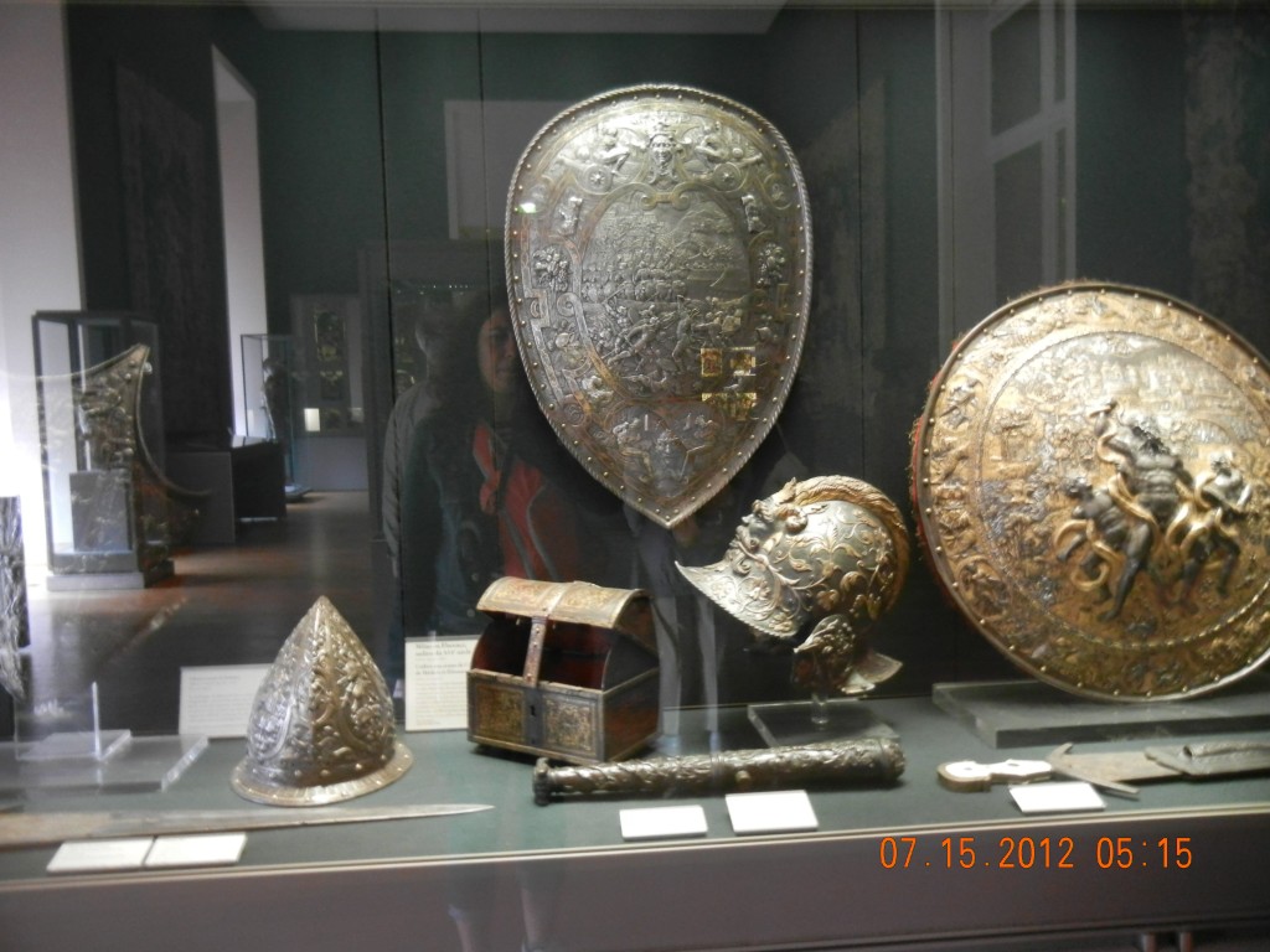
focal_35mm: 30
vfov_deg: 46.8
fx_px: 1101
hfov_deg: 60.0
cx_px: 635
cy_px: 476
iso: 200
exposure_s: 1/2.1
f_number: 3.5
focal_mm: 5.4
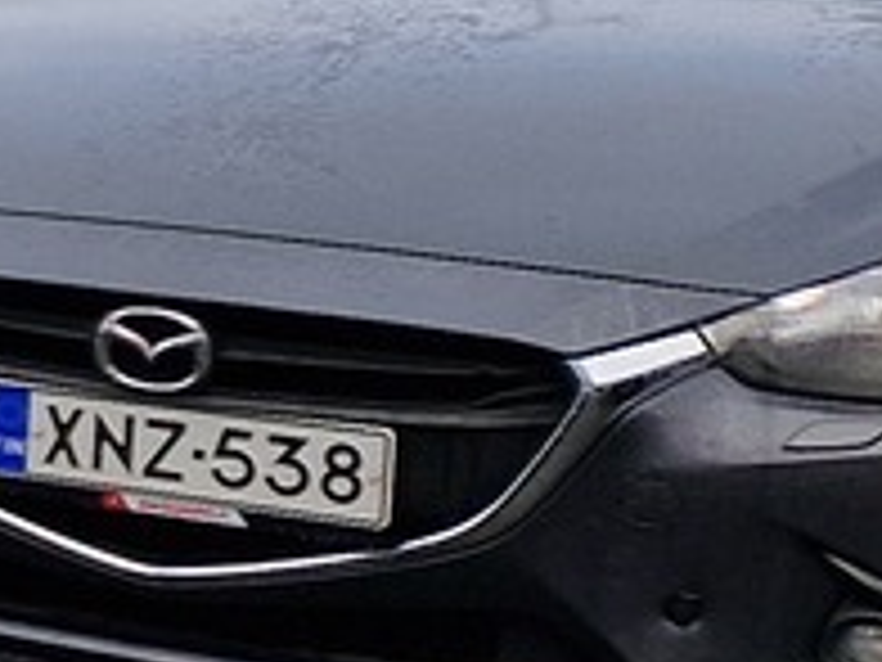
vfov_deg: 8.8
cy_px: 189
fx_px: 4306
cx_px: -2344
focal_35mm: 169
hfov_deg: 8.3
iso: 50
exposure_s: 1/180
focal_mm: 5.4
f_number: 1.8
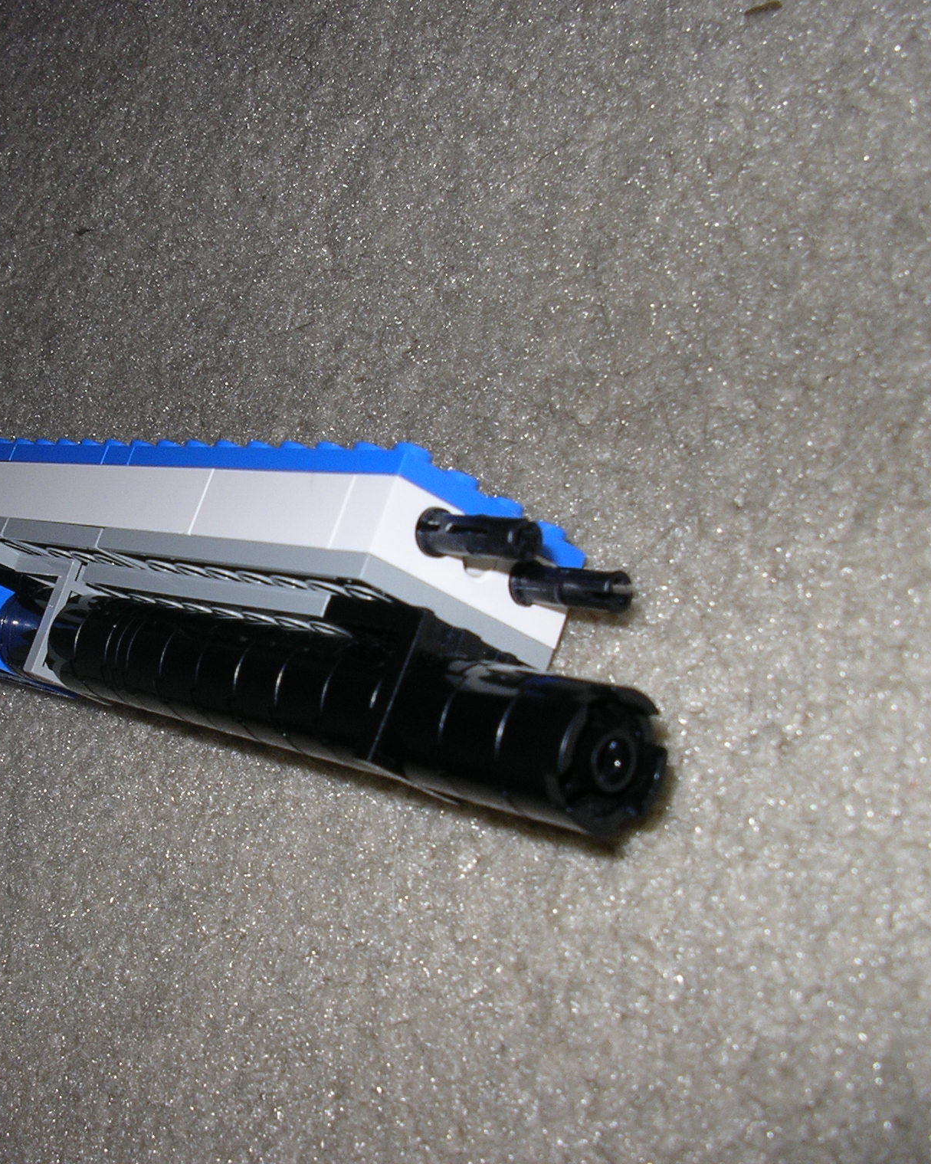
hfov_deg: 29.8
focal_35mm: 50
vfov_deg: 37.3
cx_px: 234
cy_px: 582
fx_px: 1722
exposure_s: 1/60
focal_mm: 5.8
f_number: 4.1
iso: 50
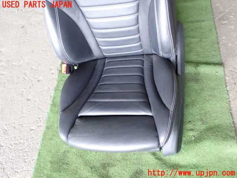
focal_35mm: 38
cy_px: 89
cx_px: 118
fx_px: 260
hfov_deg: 49.0
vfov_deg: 37.7
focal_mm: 6.83
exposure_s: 1/40
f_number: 2.7
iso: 250
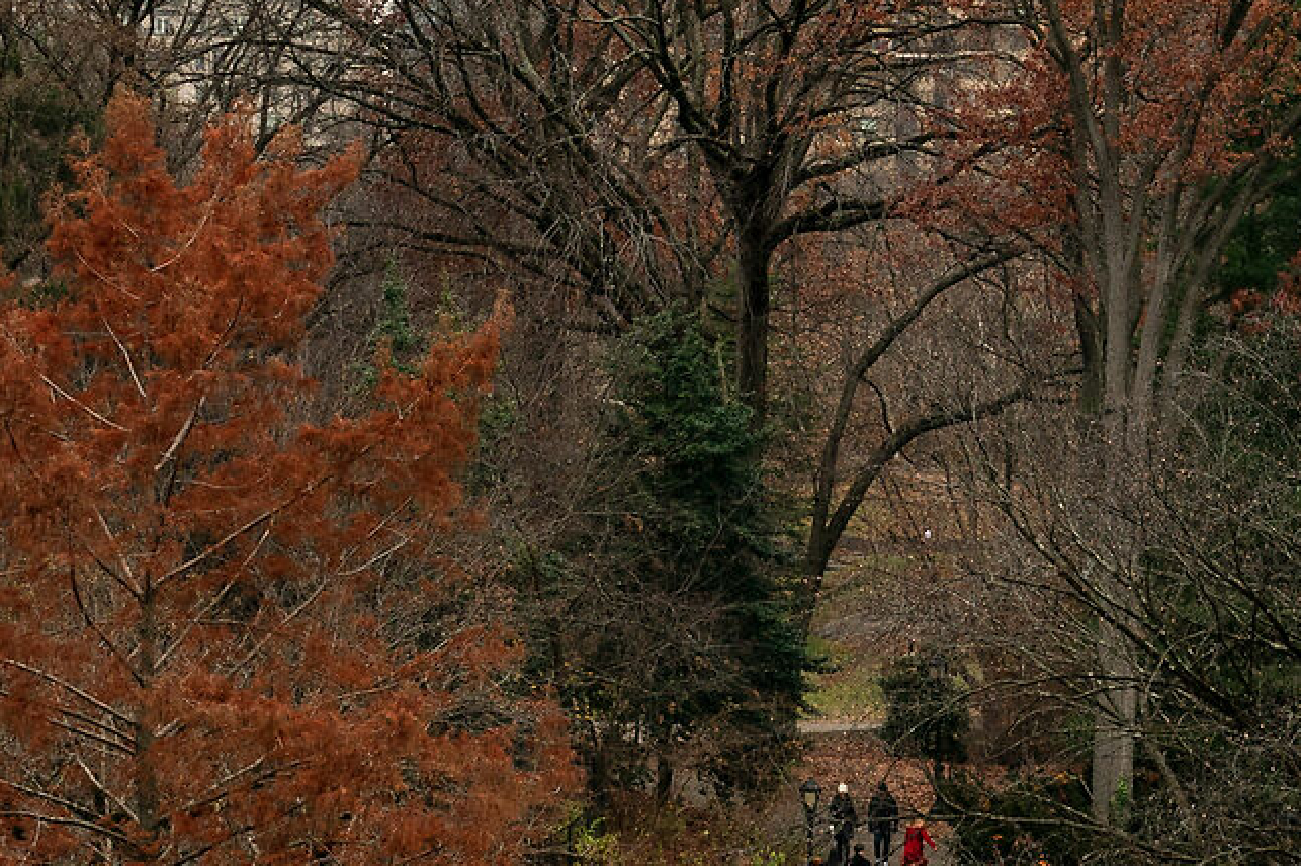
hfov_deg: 11.2
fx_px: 6610
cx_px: 1115
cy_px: 672
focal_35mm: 183
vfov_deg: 7.5
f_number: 8
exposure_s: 1/160
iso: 200
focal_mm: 49
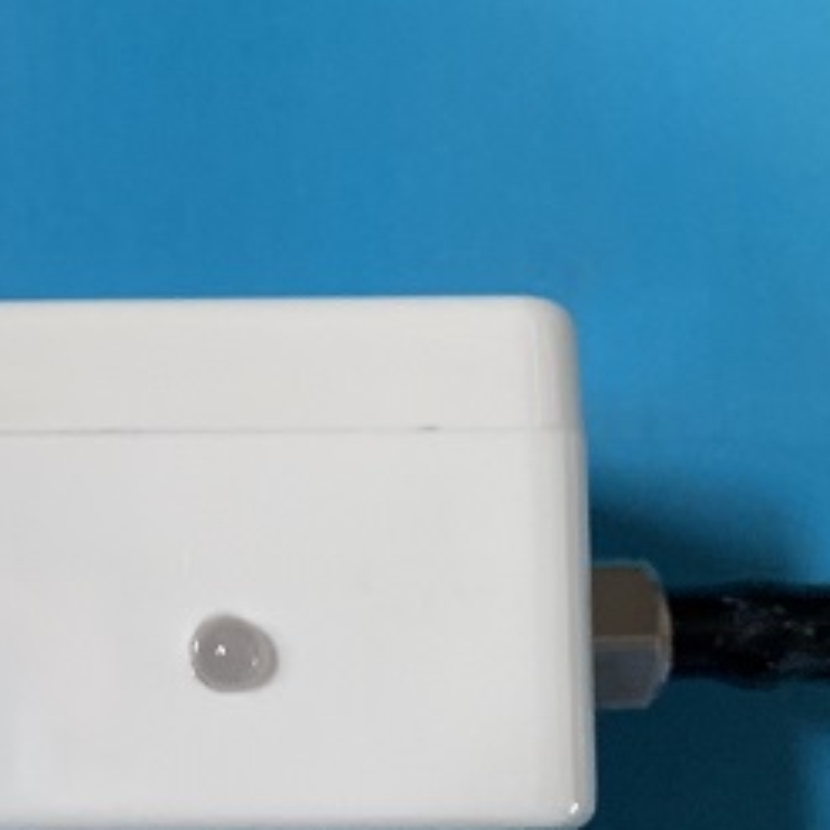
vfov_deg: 23.0
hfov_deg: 21.9
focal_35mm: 75
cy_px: 486
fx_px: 2035
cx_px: -72
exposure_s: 1/60
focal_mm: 4.25
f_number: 1.8
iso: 400
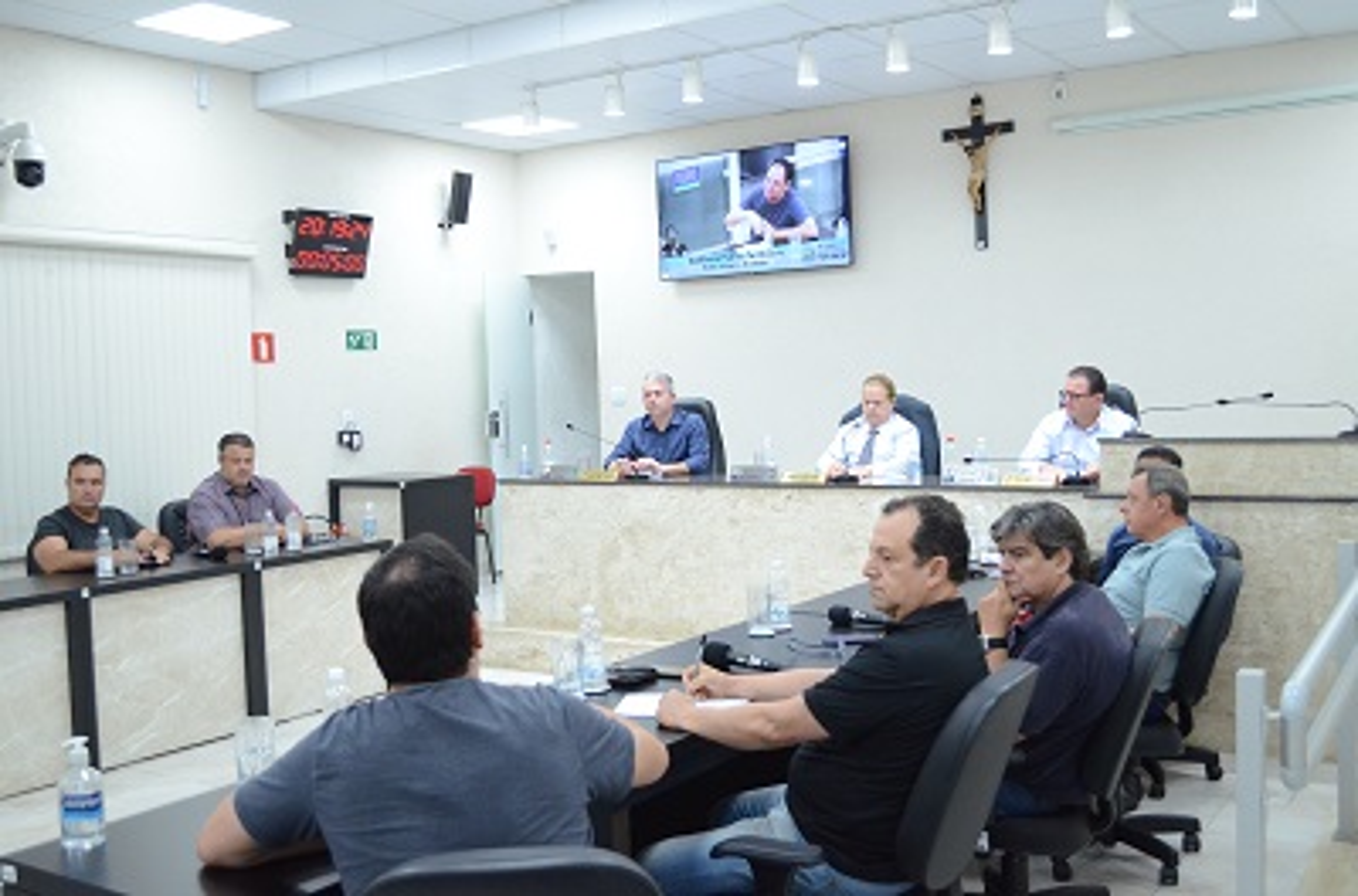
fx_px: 1354
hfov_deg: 53.3
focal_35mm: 36
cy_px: 448
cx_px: 679
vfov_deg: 36.6
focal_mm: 24
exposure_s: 1/125
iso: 2000
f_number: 4
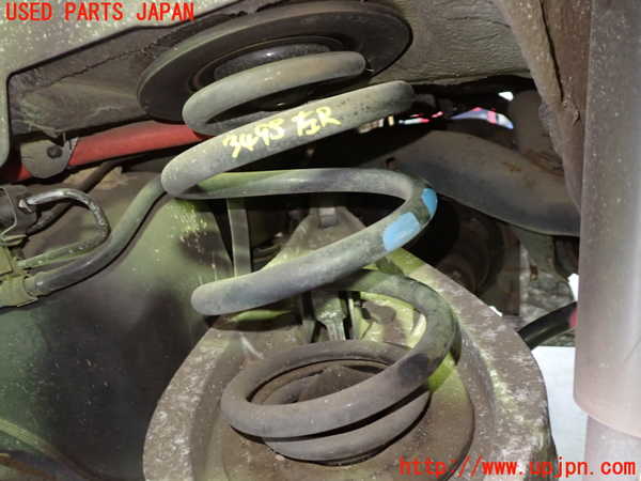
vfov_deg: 46.8
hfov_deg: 60.0
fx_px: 556
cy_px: 240
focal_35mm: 30
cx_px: 320
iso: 800
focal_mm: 5.4
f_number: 2.3
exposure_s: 1/25
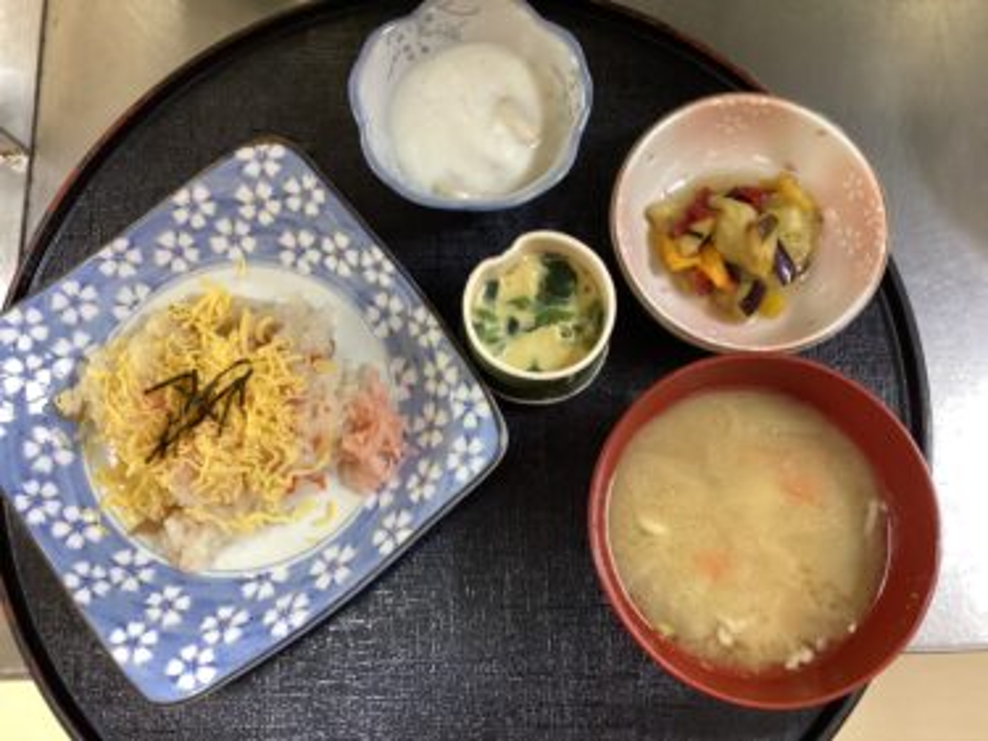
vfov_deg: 45.4
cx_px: 494
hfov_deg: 58.4
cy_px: 370
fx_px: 885
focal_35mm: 31
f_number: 2.4
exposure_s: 1/33
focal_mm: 3.3
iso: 250
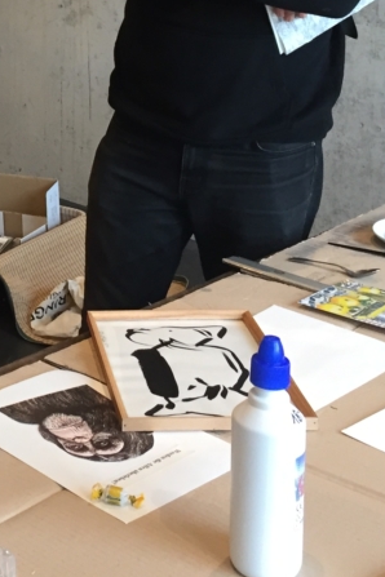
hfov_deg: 16.9
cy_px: 32
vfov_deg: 25.3
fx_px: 1235
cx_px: -81
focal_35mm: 77
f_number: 2.2
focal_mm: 4.15
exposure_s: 1/33
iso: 64
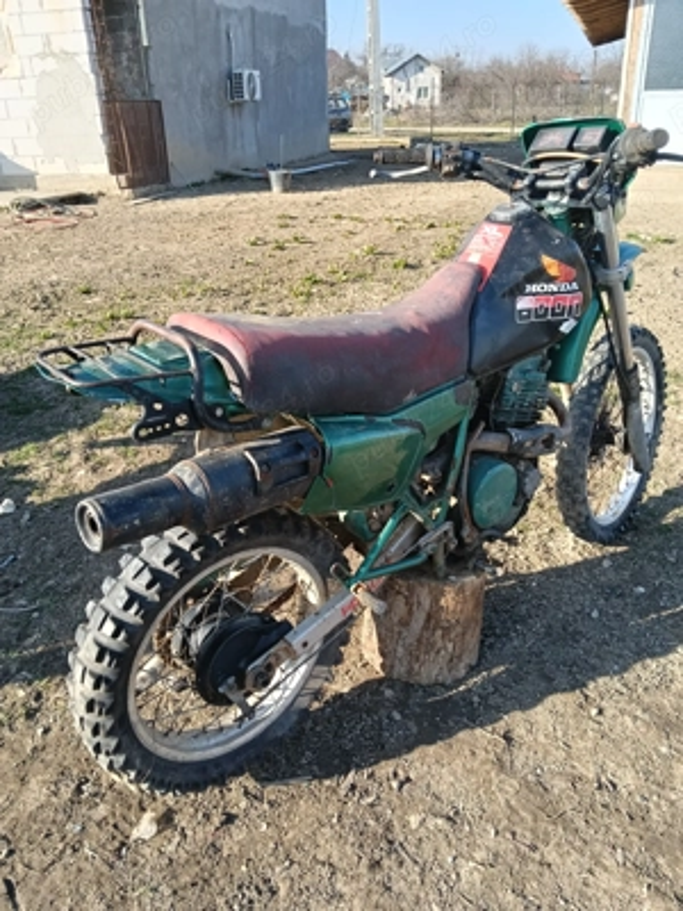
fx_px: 710
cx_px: 342
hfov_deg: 51.4
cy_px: 456
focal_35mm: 27
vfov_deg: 65.3
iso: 50
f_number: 1.8
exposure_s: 1/192
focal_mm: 3.98
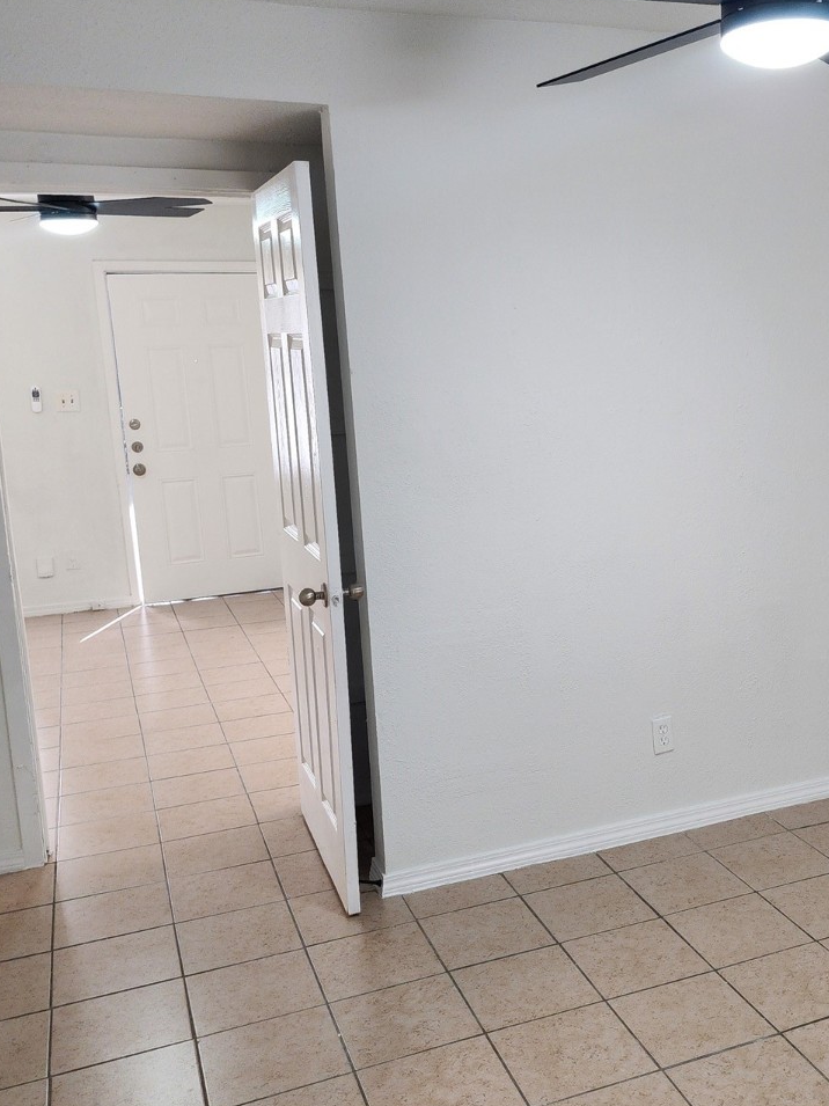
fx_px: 1182
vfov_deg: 50.1
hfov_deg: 37.7
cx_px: 616
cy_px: 559
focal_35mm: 37
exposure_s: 1/120
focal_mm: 6.4
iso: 250
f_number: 1.8
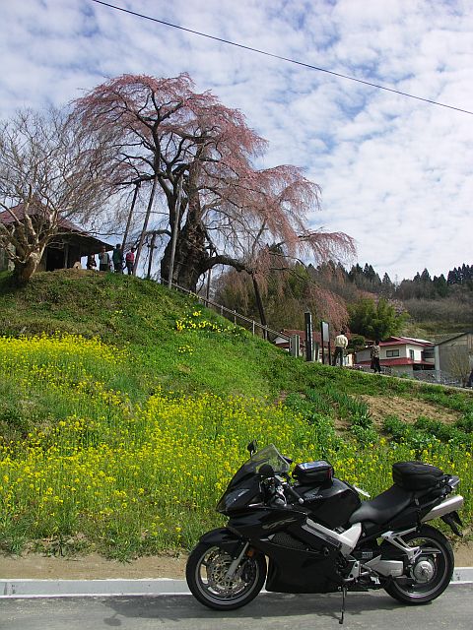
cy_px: 315
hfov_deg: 49.7
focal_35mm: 28
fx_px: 510
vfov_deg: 63.4
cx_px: 236
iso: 50
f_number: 5.6
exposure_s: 1/320
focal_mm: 7.2
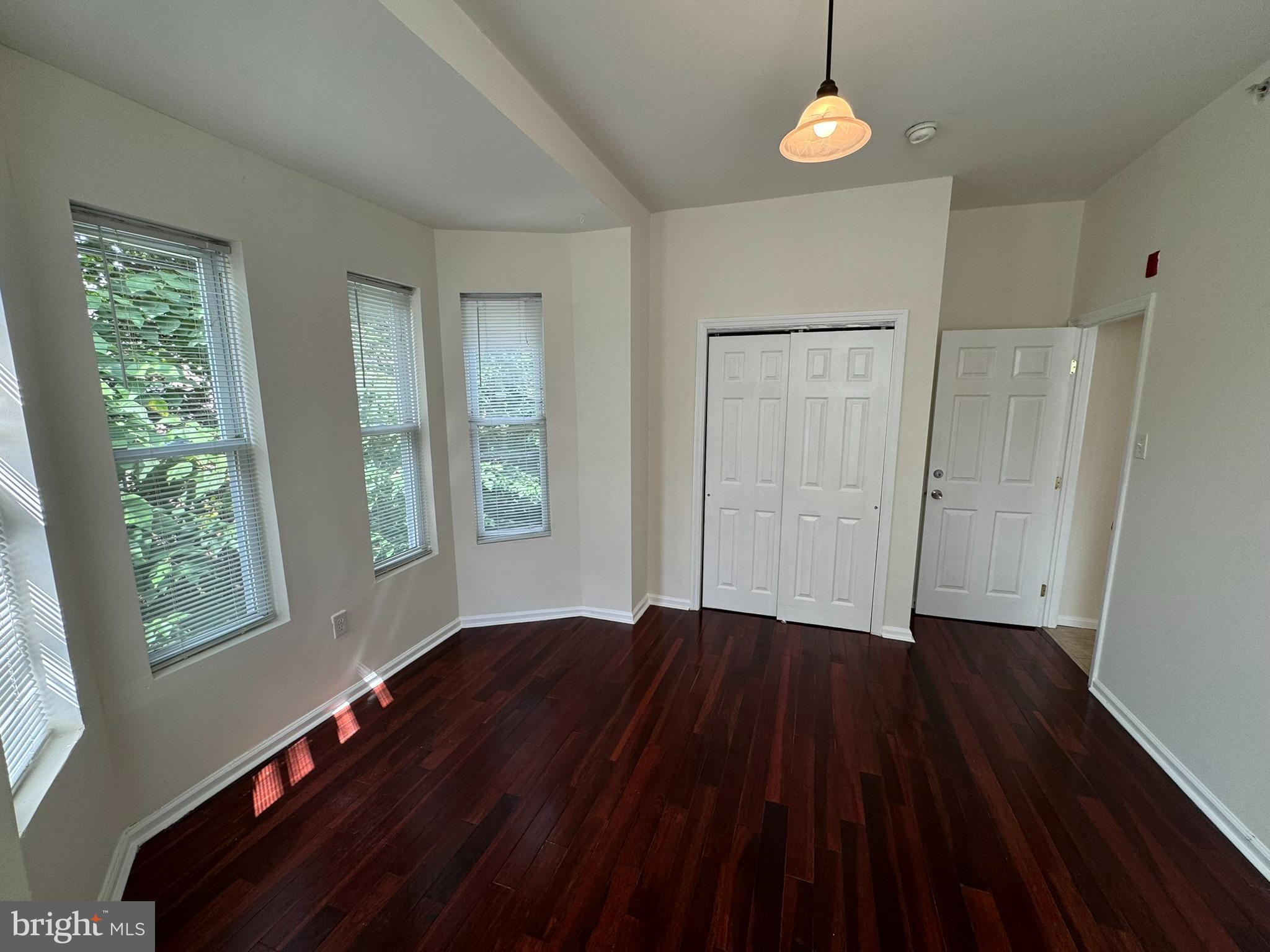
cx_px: 635
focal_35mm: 14
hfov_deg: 102.1
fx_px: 514
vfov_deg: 85.7
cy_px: 476
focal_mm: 2.22
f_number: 2.2
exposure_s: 1/120
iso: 64
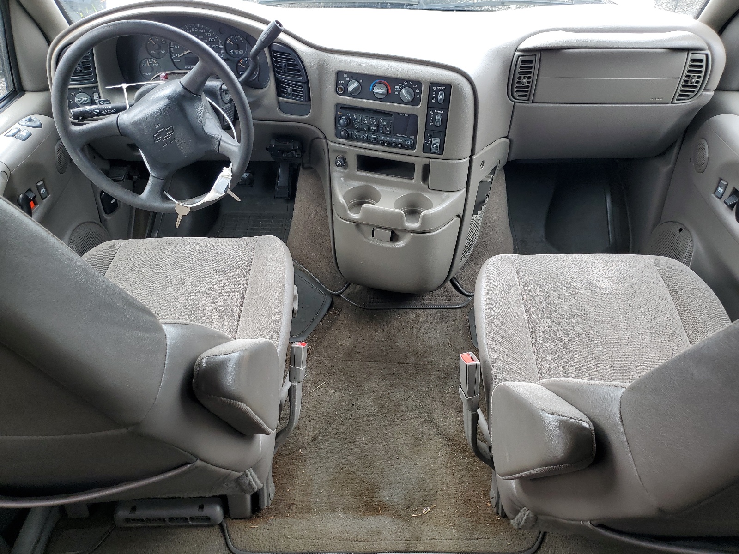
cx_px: 370
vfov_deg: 53.1
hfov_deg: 67.3
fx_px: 555
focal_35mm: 26
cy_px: 277
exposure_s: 1/145
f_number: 1.5
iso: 50
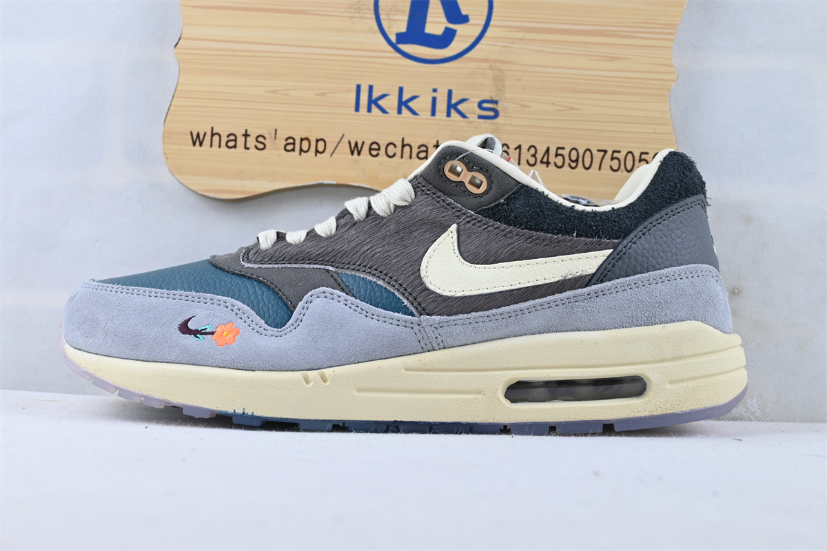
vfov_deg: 28.5
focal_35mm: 47
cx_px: 414
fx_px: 1085
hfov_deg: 41.7
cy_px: 276
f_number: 5
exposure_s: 1/50
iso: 100
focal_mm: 31.5
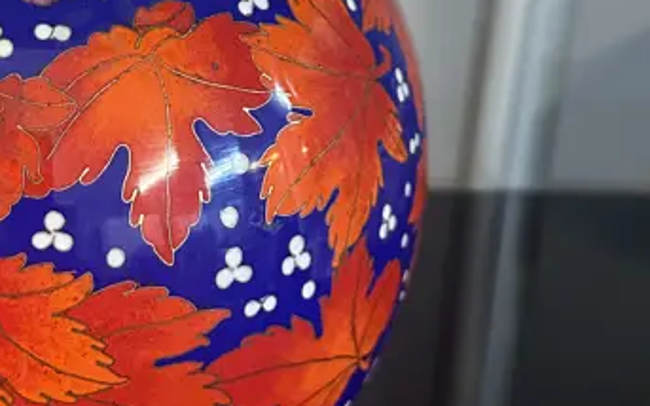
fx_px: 1346
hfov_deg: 26.3
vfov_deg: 17.0
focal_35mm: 76
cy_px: 63
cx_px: 74
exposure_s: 1/50
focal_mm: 6.86
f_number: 1.78
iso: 500
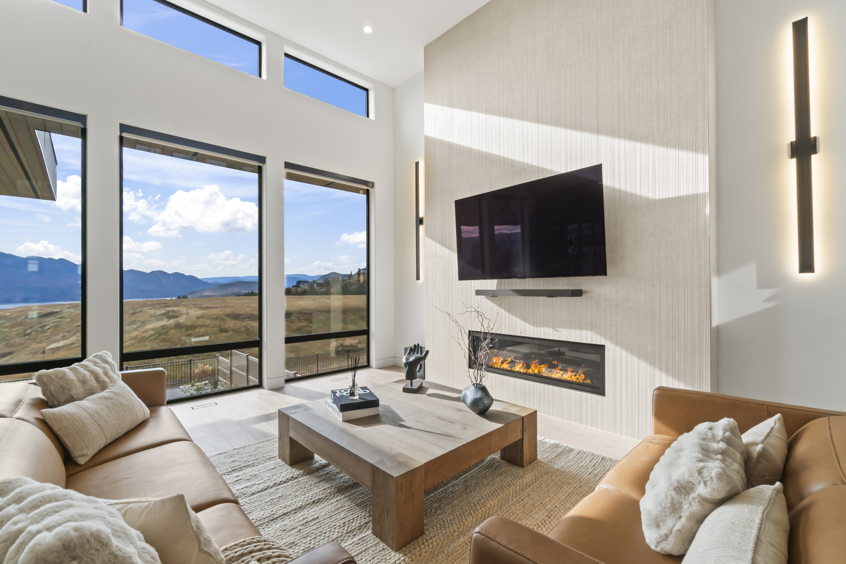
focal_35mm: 15
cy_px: 282
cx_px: 423
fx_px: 352
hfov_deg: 100.4
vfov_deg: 77.3
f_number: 11
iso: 250
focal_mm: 10
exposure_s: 1/10
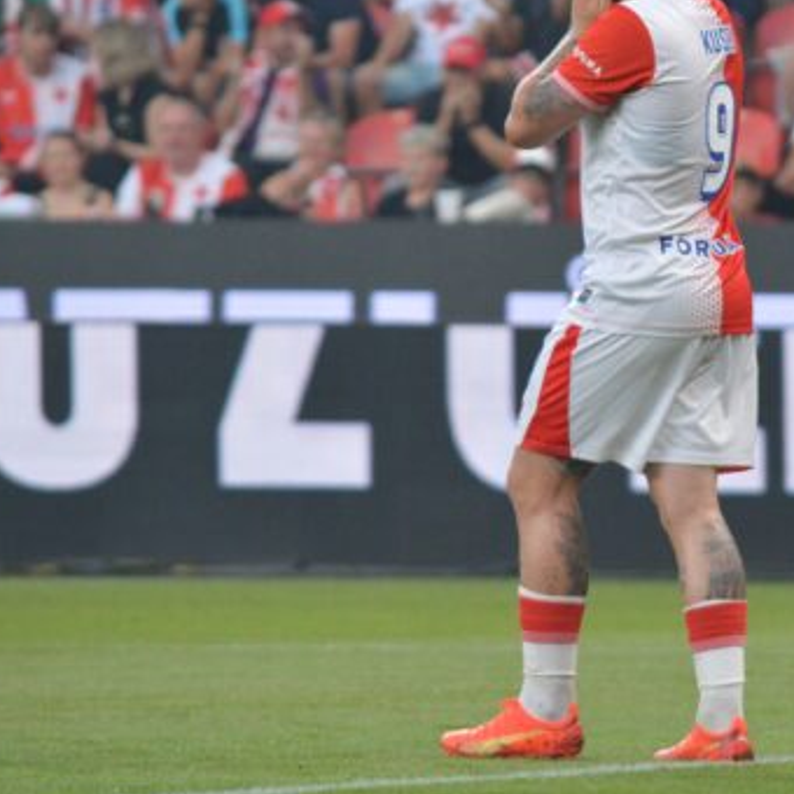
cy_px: 291
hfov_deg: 2.9
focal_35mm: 604
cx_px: 635
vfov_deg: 2.9
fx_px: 15674
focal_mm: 210
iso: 1600
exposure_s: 1/640
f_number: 5.3
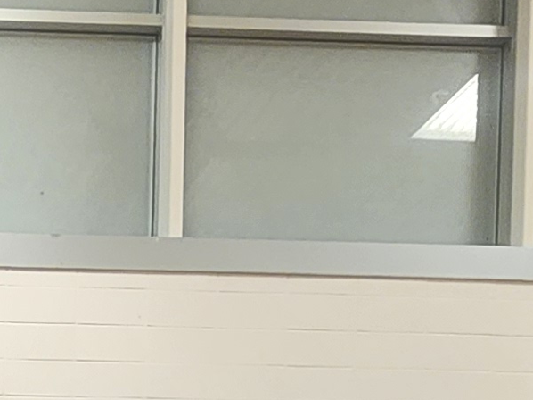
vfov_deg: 12.7
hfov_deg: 19.0
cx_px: -329
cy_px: 987
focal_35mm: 87
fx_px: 1339
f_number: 2.2
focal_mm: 2.2
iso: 250
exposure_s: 1/60
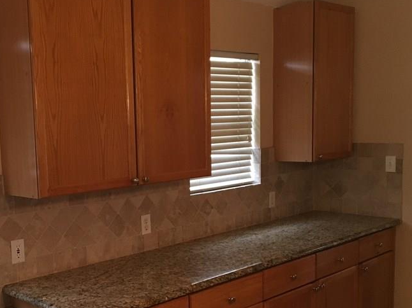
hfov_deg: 40.4
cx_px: 119
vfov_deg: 31.3
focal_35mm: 46
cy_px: 195
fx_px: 547
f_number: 2.2
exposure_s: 1/30
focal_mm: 4.15
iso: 160
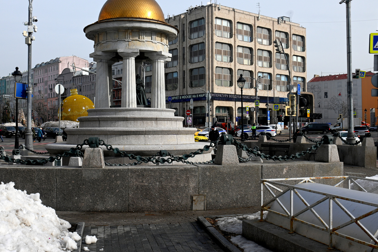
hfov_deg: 47.8
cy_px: 116
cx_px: 171
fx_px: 426
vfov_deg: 32.9
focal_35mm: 41
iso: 100
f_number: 8
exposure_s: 1/200
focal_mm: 23
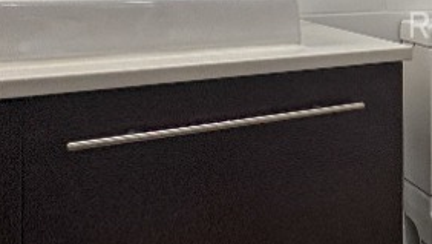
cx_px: 590
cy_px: -41
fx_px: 619
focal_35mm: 54
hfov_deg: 29.3
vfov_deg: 20.9
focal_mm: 2.22
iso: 200
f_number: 2.2
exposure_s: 1/100
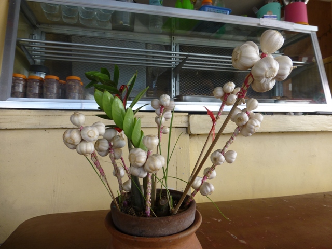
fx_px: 230
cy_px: 124
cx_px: 166
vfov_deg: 56.8
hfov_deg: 71.6
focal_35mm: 24
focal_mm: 4.3
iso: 100
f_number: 4
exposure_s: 1/125
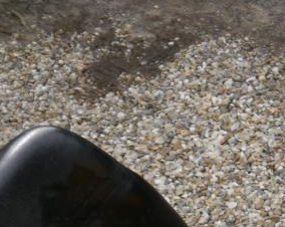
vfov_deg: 14.3
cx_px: 479
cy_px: 375
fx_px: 825
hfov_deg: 16.9
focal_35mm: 98
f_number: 5.6
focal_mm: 14
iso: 160
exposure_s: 1/250
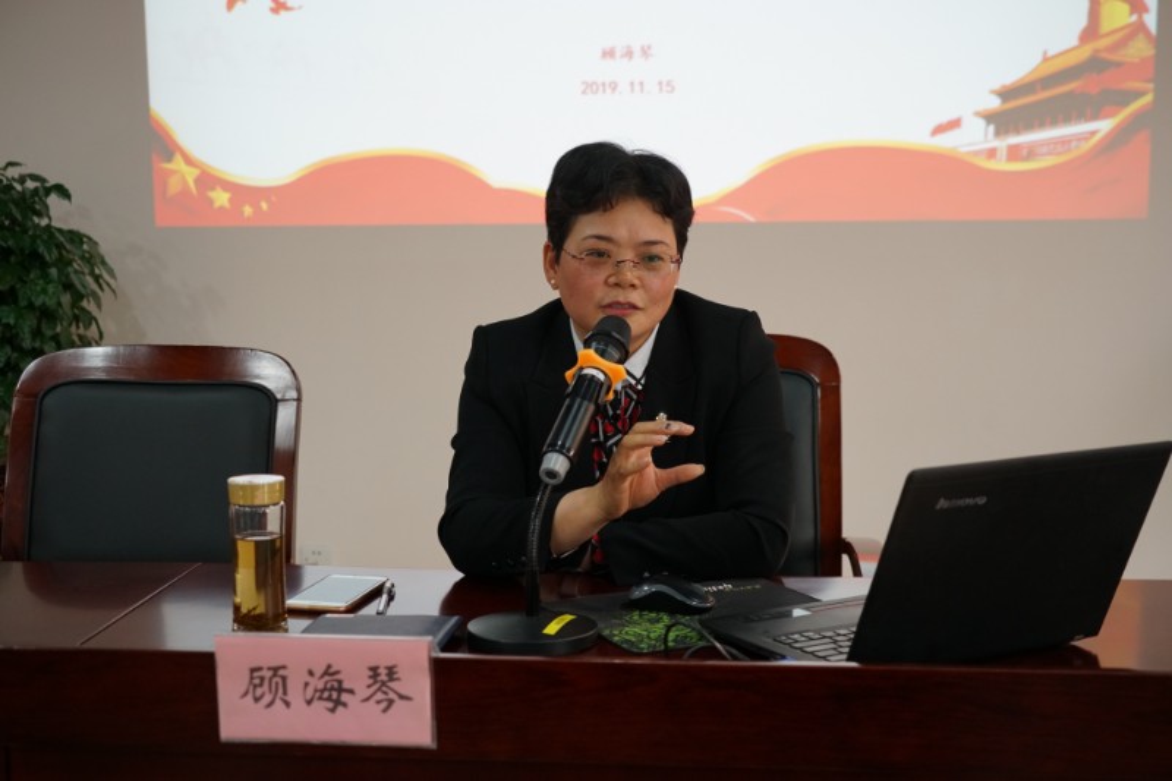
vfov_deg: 27.0
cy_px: 390
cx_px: 586
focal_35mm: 50
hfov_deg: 39.6
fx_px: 1627
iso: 2500
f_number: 4.5
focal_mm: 50
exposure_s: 1/160
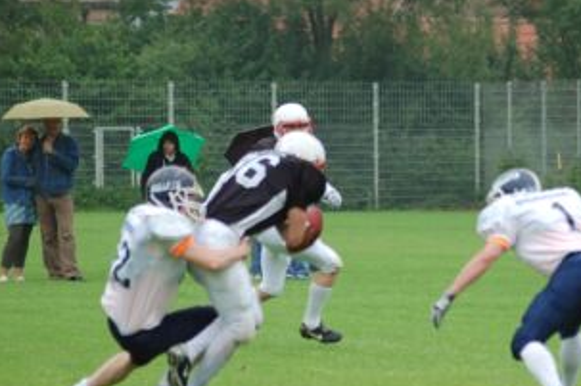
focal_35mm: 381
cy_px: 273
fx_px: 6139
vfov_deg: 3.6
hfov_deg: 5.4
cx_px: 398
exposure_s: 1/640
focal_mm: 170
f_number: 4.8
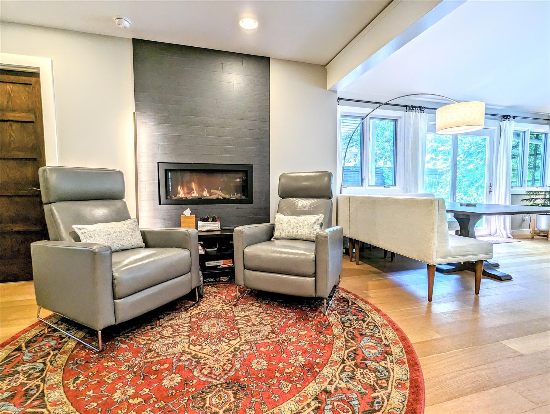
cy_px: 207
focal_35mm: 16
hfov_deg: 94.4
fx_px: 255
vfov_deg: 78.2
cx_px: 275
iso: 42
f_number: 2.2
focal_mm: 2.35
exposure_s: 1/40
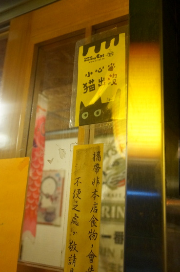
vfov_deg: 50.7
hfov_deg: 34.9
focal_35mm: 38
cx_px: 100
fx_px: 286
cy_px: 130
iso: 2500
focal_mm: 22
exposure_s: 1/60
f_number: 4
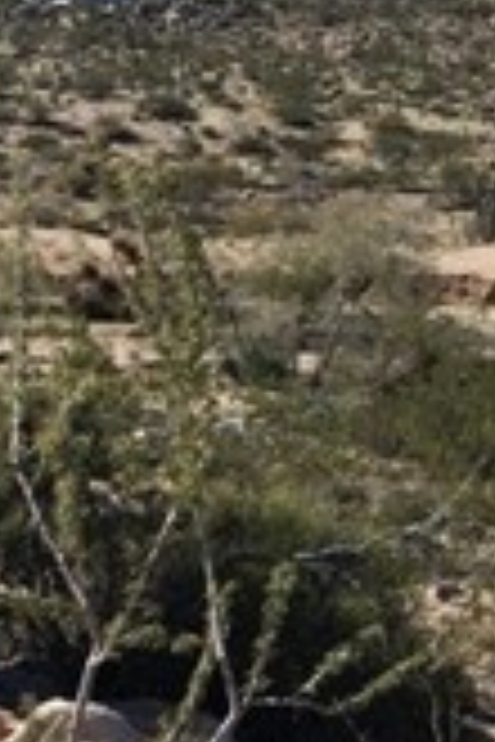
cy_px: 220
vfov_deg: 17.4
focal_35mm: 117
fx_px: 2413
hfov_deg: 10.4
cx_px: 1094
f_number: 2.2
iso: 32
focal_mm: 4.15
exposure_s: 1/1799
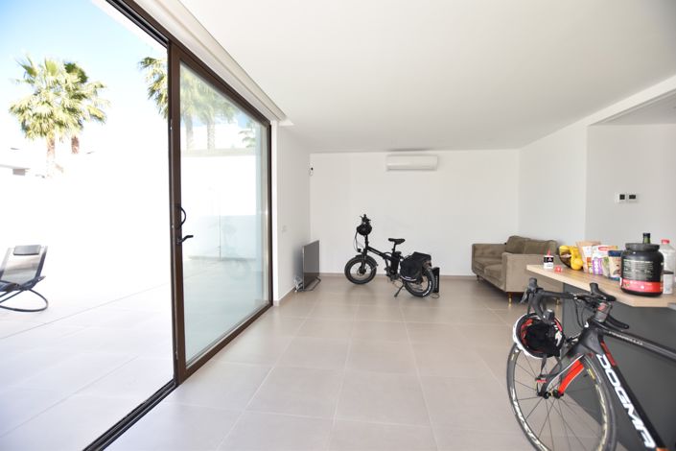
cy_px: 226
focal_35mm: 15
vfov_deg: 77.3
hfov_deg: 100.4
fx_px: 282
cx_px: 338
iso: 100
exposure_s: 1/200
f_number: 3.5
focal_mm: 10
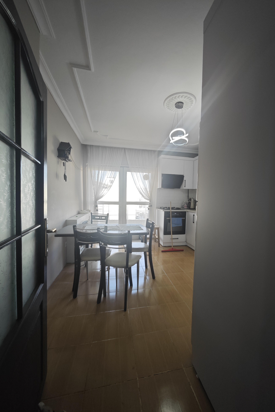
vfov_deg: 108.3
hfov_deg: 85.3
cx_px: 148
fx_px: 149
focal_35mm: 13
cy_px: 206
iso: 200
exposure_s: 1/112
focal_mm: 2.03
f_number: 1.8
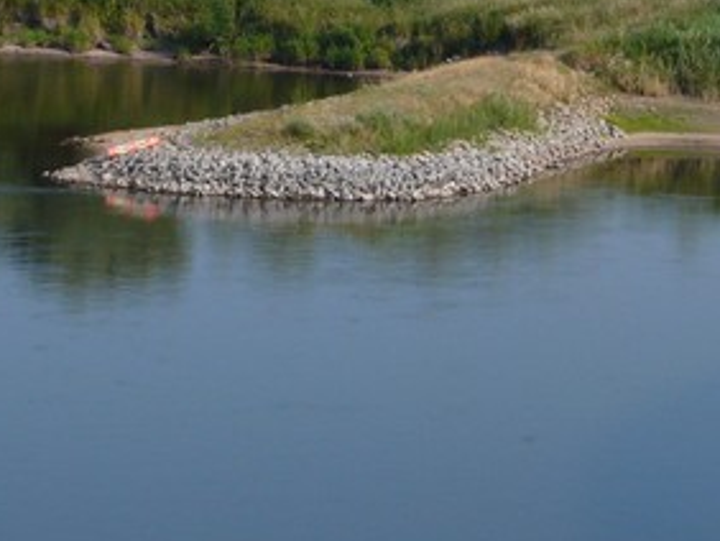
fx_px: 4309
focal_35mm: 207
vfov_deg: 7.1
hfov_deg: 9.5
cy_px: -140
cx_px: 804
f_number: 5.6
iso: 100
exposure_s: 1/400
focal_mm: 12
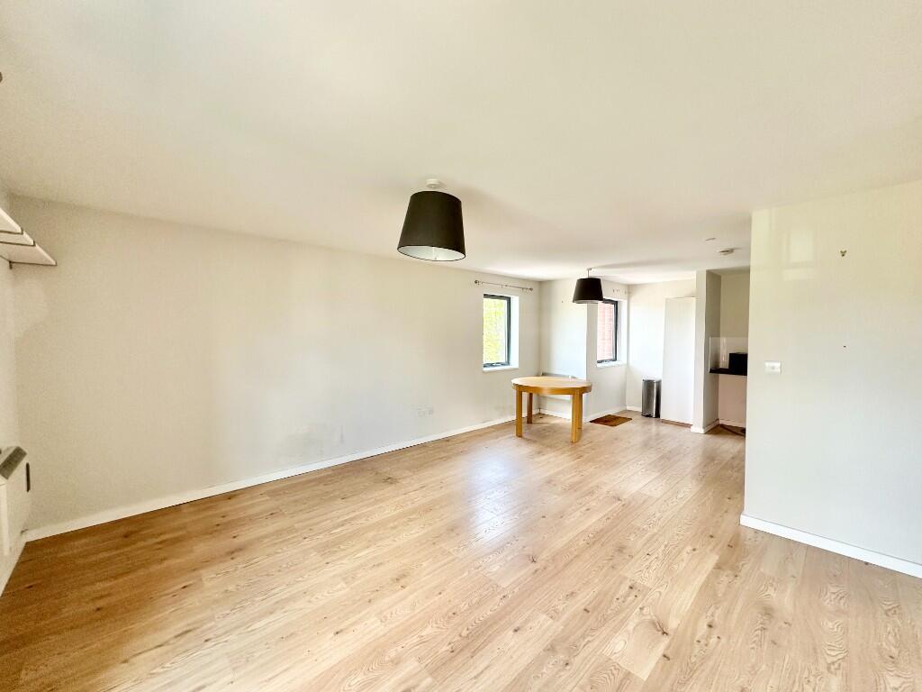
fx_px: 373
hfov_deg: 102.1
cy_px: 346
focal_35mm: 14
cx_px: 461
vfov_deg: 85.7
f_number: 2.2
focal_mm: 2.22
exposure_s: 1/99
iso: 125
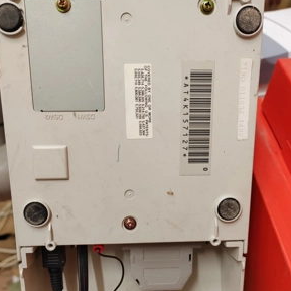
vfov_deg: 49.1
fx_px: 314
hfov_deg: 49.7
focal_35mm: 33
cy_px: 188
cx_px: 145
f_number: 1.9
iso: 640
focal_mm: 5.52
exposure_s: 1/50
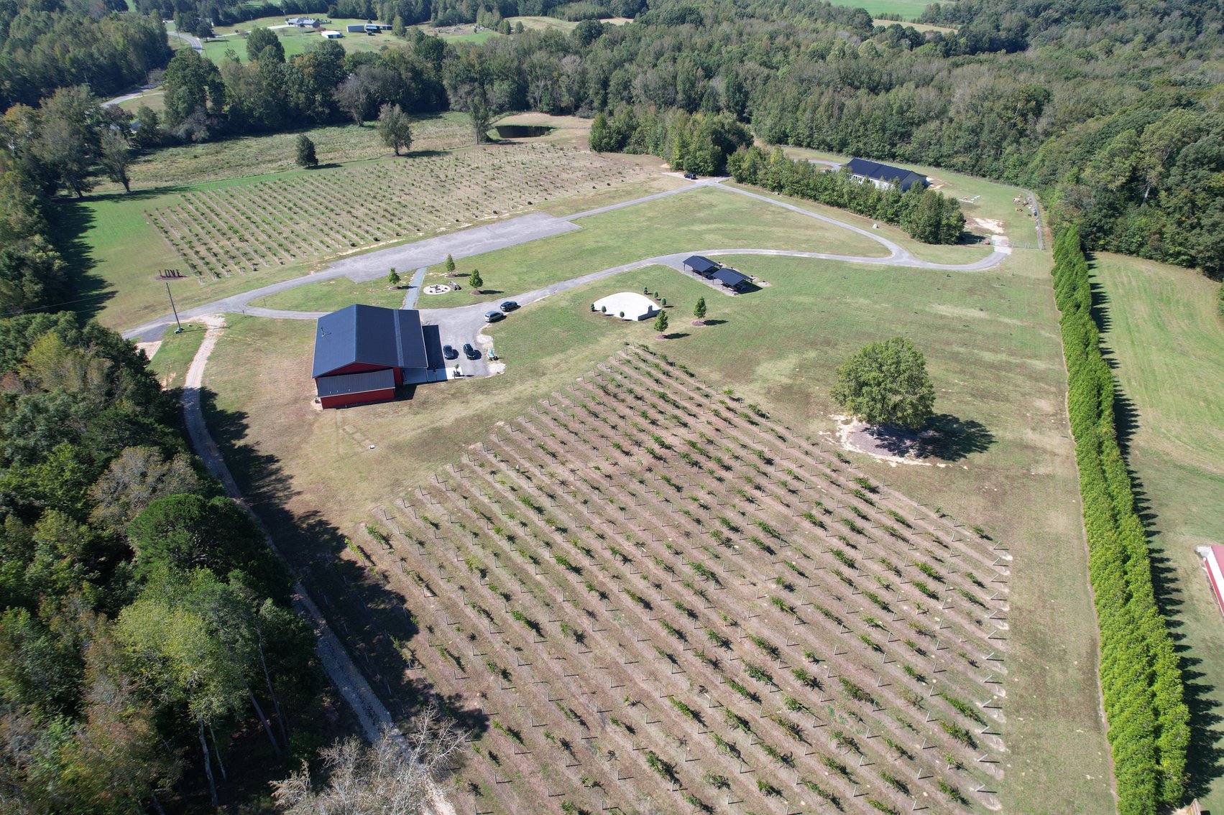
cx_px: 612
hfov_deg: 78.6
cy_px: 408
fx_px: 748
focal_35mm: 22
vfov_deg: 57.2
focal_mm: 8.38
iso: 100
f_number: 2.8
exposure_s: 1/800
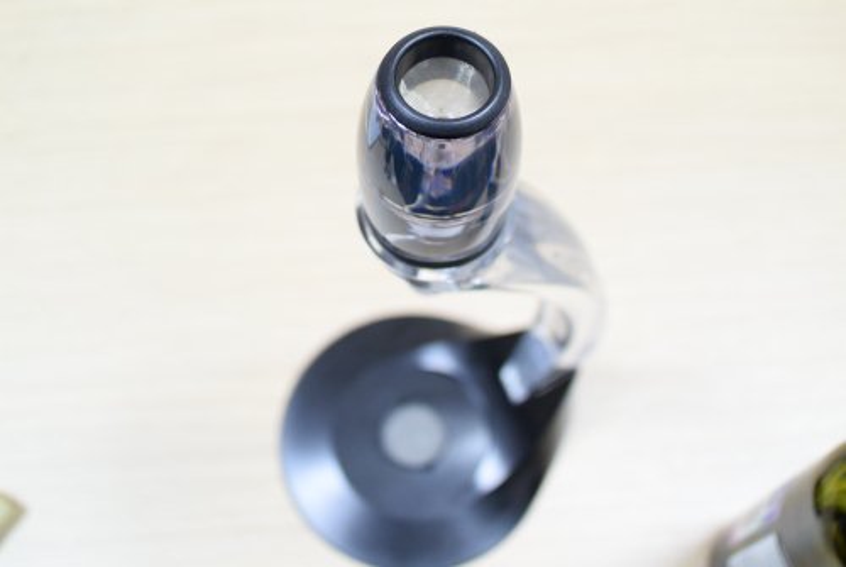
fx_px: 1153
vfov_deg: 27.6
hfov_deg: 40.3
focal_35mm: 49
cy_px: 284
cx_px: 423
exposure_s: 1/200
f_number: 1.8
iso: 800
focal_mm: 18.5
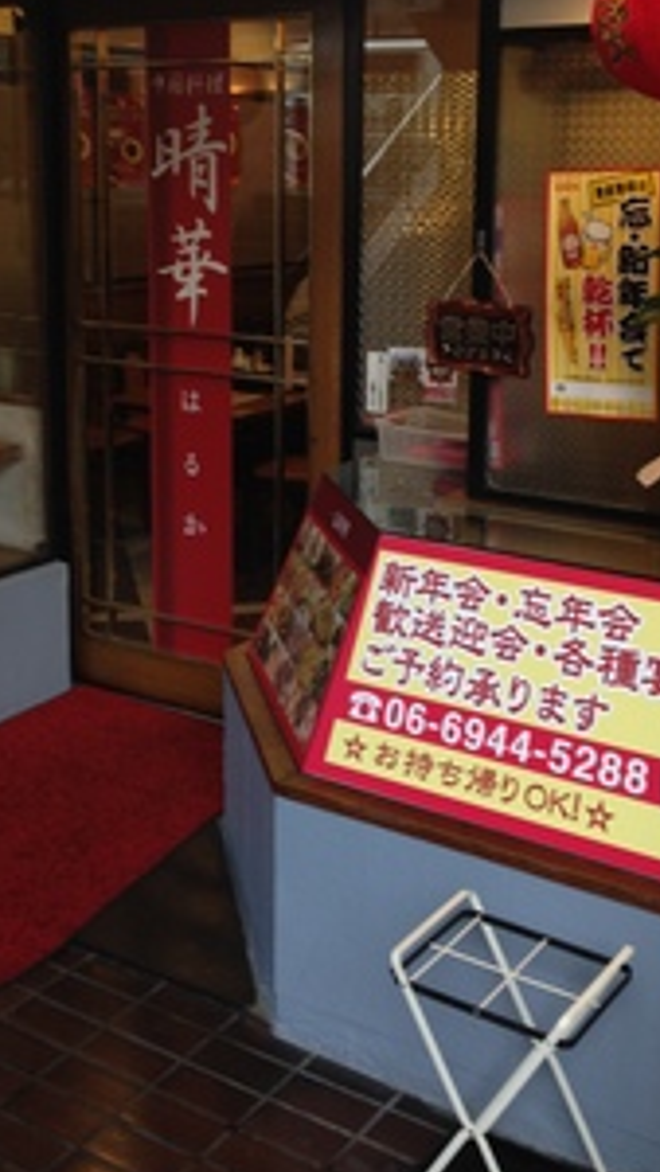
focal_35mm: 48
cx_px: 324
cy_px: 406
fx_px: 1492
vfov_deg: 42.4
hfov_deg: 24.9
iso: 50
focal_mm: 4.12
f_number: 2.4
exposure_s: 1/20
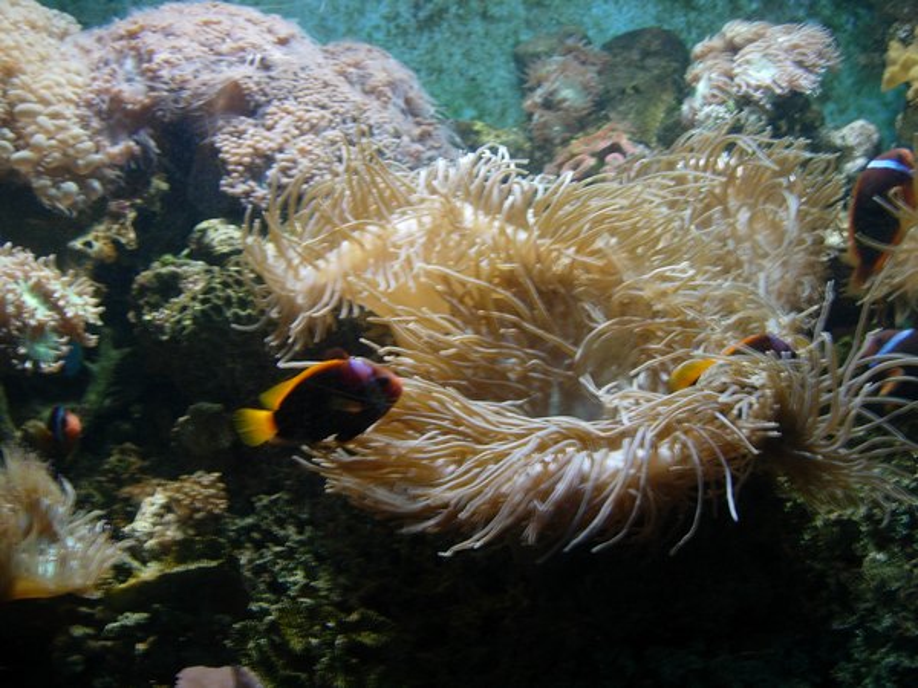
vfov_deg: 37.7
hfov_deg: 49.0
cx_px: 459
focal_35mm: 38
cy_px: 344
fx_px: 1008
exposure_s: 1/13
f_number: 2.8
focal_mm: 7.8
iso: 79
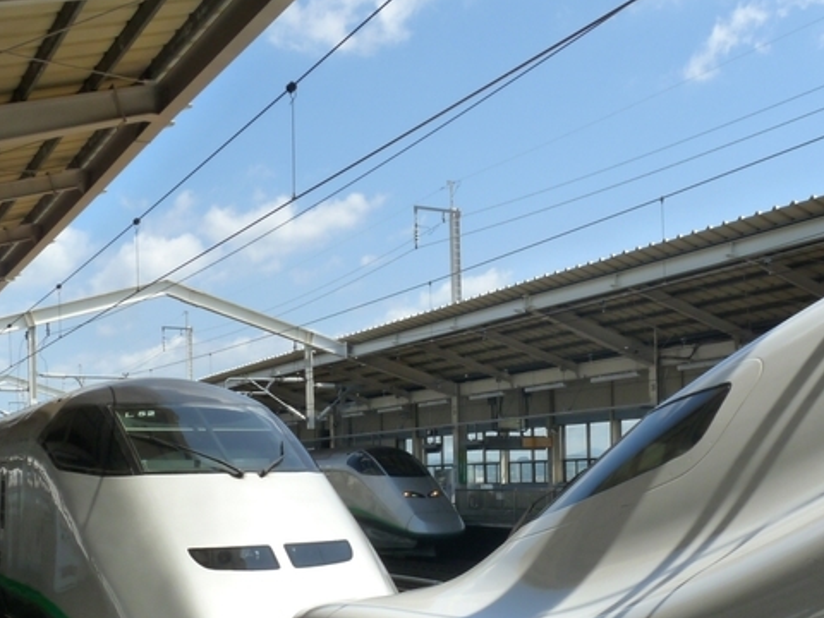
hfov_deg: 41.8
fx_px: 1071
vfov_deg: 31.3
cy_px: 506
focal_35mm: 45
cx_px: 512
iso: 160
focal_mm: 4.8
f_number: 5.6
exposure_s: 1/400
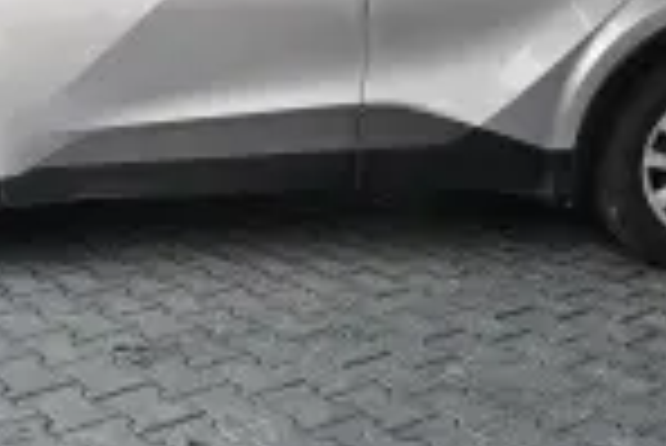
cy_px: 95
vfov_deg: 23.1
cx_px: 248
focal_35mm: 58
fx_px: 1074
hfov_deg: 34.3
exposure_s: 1/100
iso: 40
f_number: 1.7
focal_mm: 6.3
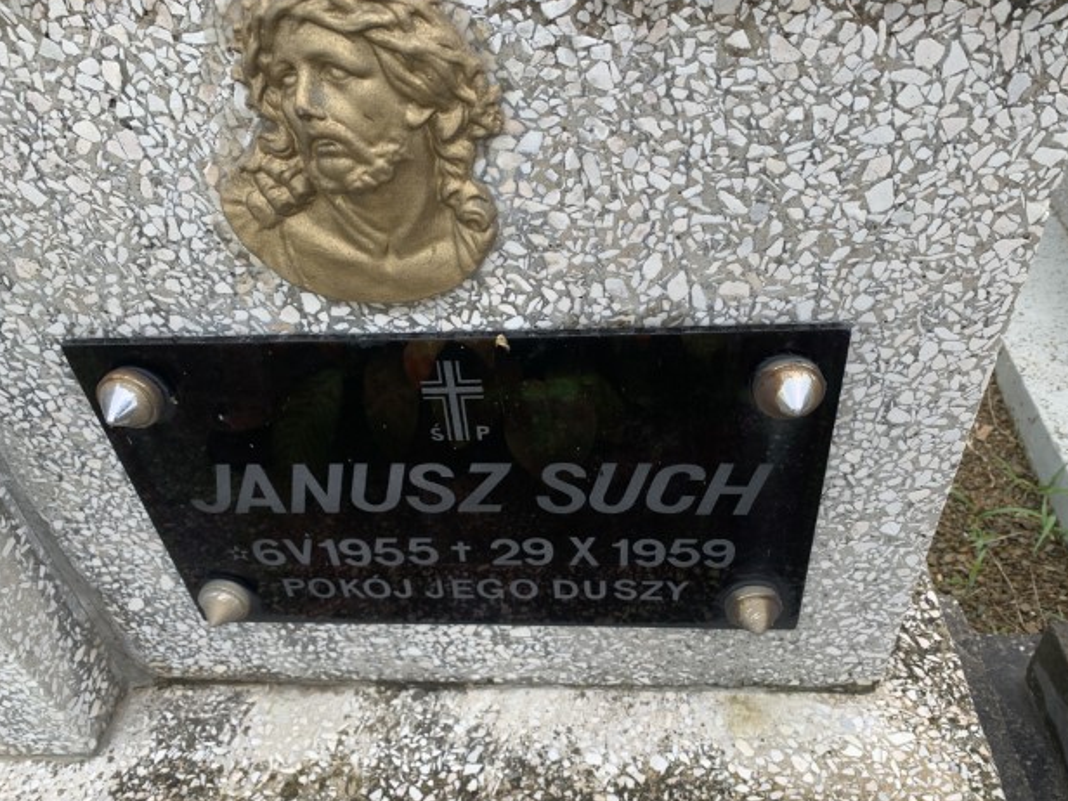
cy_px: 390
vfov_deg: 51.3
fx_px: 833
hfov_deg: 65.3
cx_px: 539
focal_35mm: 27
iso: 25
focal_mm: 4.25
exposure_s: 1/459
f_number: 1.8
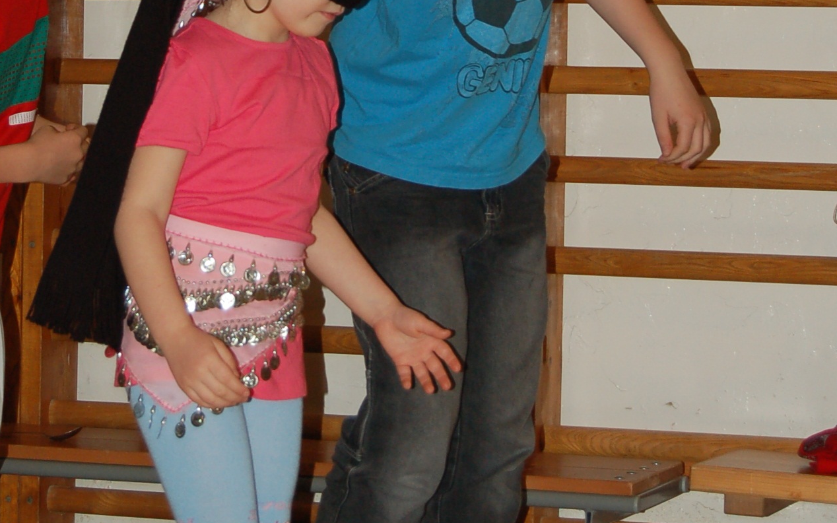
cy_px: 20
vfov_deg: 9.0
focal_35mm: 145
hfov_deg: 14.4
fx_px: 3307
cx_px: 356
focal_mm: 40
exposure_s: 1/60
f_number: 5
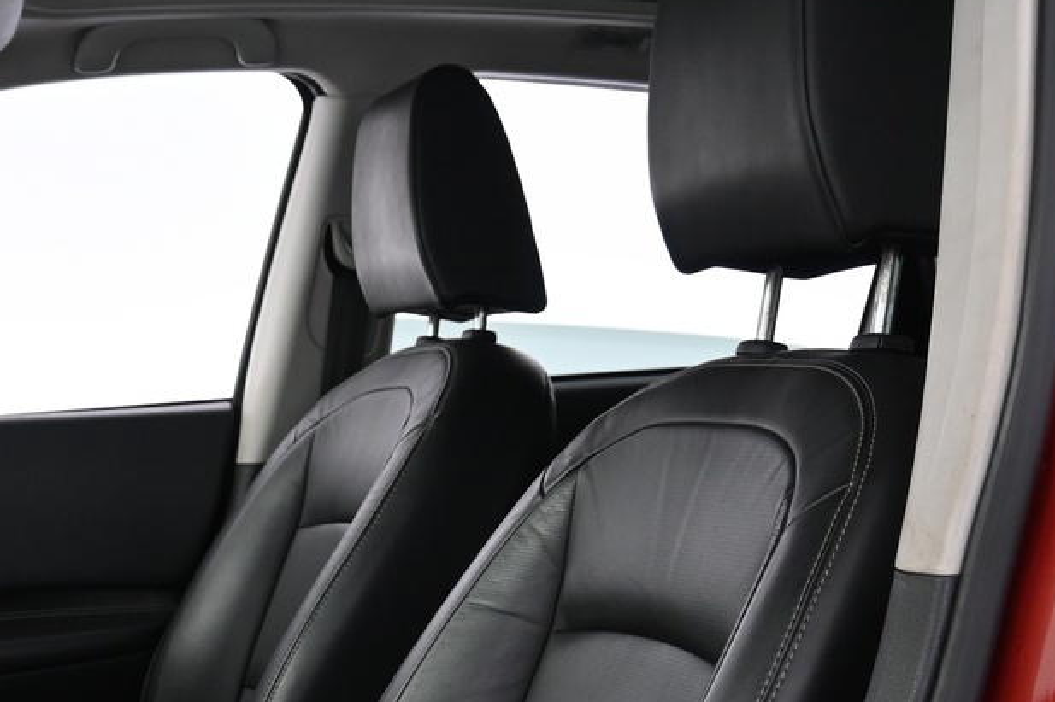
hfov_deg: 31.3
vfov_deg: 20.7
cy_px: 738
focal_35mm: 63
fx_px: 1846
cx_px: 250
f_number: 3.5
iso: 720
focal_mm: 16
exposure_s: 1/25
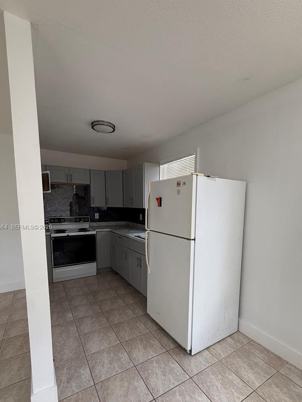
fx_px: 198
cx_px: 160
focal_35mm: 17
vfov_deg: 90.5
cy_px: 227
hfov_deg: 74.7
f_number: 2.2
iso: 160
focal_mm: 2.22
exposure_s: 1/120
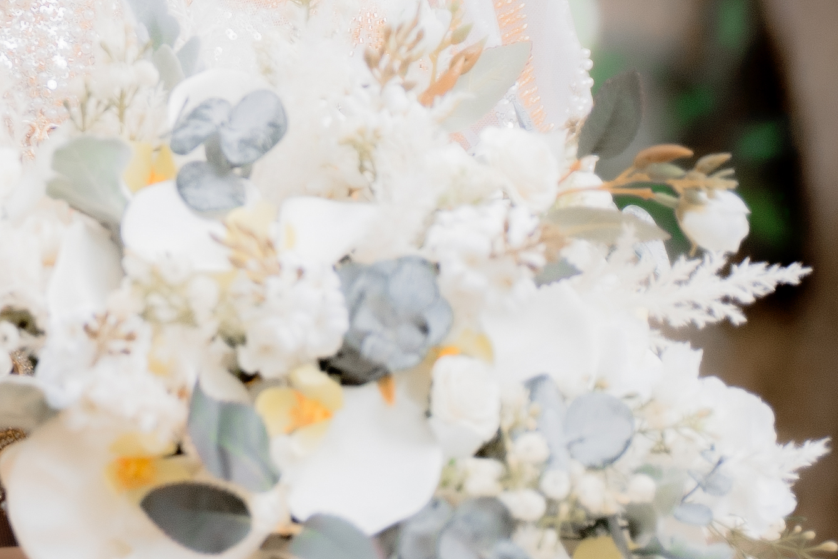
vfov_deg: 4.1
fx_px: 7822
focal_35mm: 336
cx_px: -808
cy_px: -319
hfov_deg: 6.0
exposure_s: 1/400
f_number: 2.5
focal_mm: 75
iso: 500
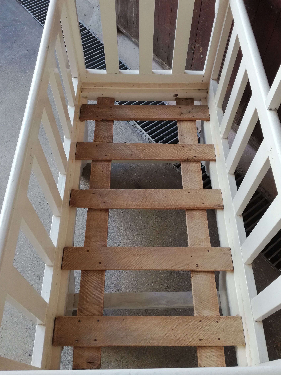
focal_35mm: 30
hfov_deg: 46.8
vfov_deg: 59.9
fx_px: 325
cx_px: 147
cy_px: 177
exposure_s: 1/50
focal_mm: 3.79
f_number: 2
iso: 80
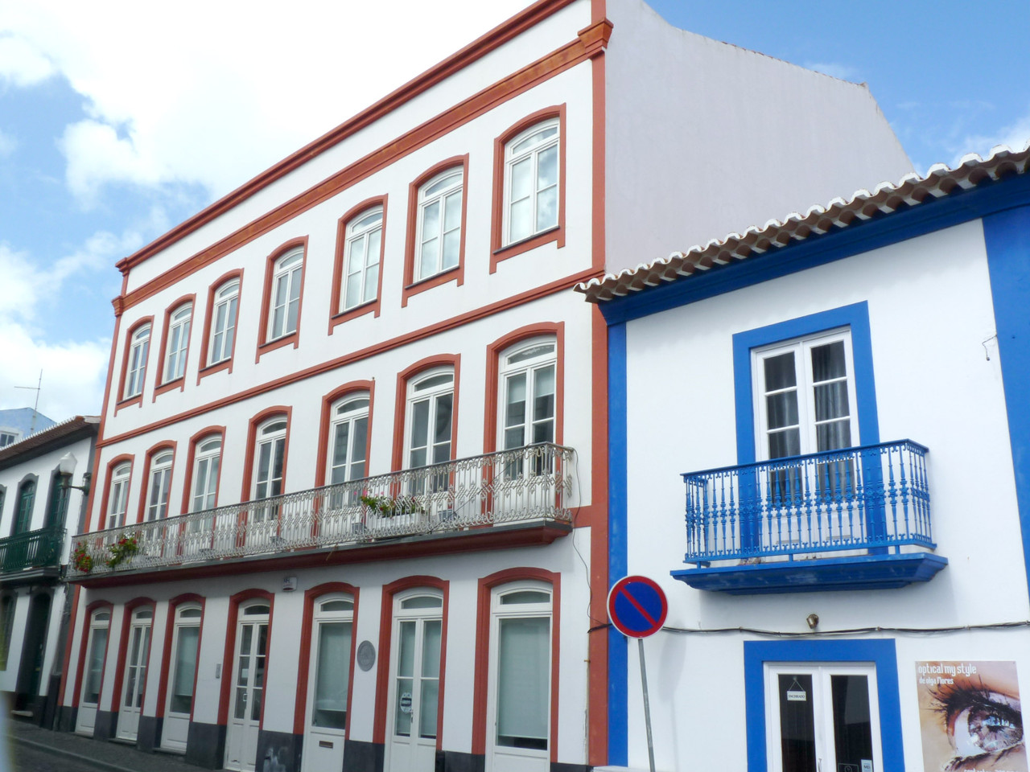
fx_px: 893
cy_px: 386
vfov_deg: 46.8
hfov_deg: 60.0
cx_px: 515
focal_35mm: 30
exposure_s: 1/320
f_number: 5.6
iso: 80
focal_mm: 5.4
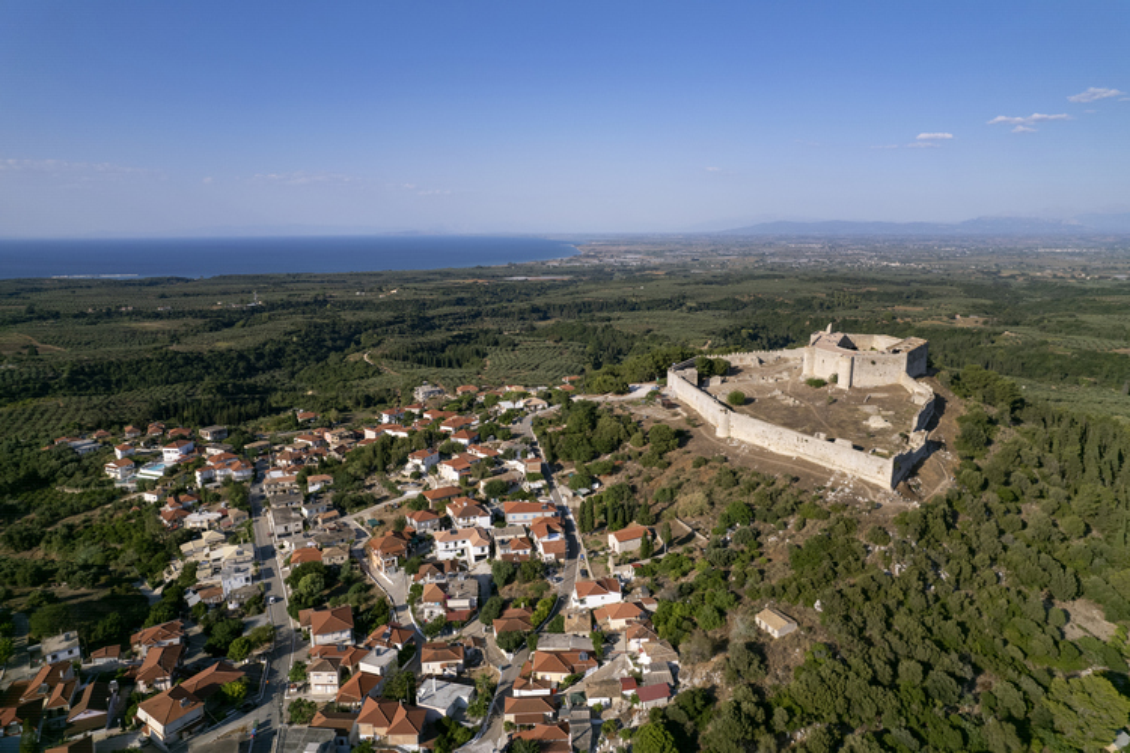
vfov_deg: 57.2
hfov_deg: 78.6
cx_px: 565
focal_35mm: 22
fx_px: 691
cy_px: 376
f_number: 2.8
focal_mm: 8.38
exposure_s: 1/2500
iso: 100
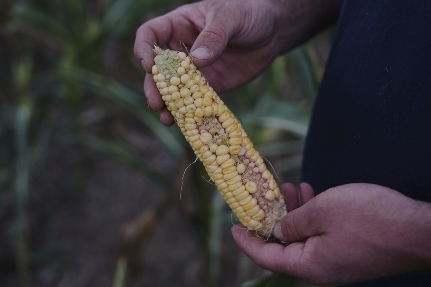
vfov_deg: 33.4
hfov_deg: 48.5
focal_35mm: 40
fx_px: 479
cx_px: 216
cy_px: 144
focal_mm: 40
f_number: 2.8
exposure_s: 1/320
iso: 800
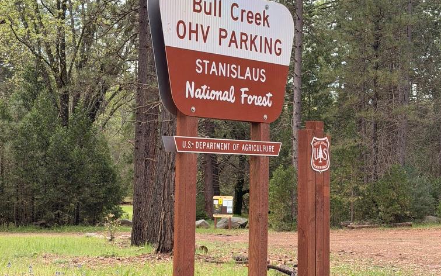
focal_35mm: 69
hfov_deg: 29.8
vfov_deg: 18.9
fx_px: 829
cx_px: 224
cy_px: 164
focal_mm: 6.76
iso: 100
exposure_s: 1/646
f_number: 1.78
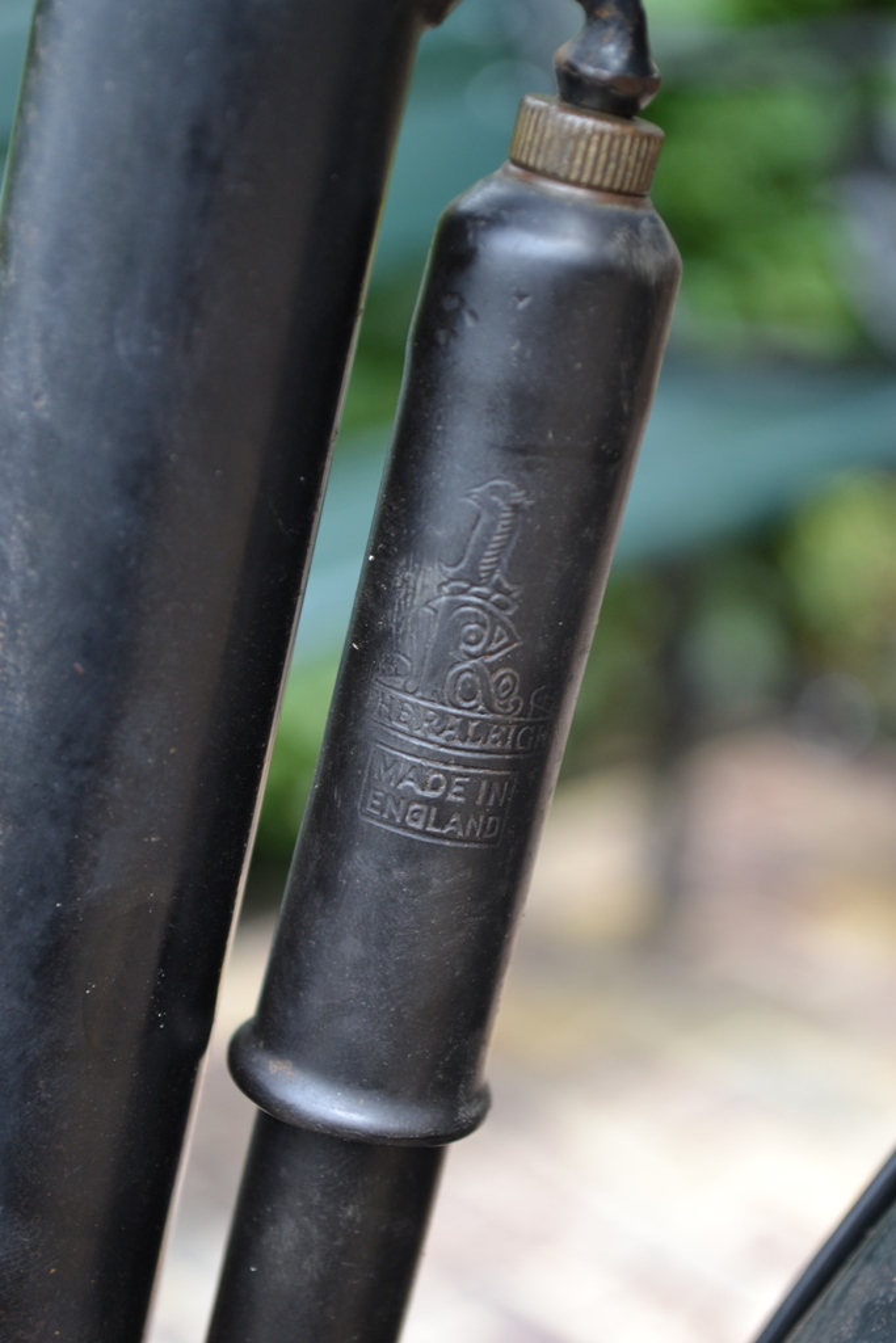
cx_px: 448
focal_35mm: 82
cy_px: 672
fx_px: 3079
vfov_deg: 24.6
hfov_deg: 16.6
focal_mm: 55
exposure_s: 1/125
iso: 360
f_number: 5.6
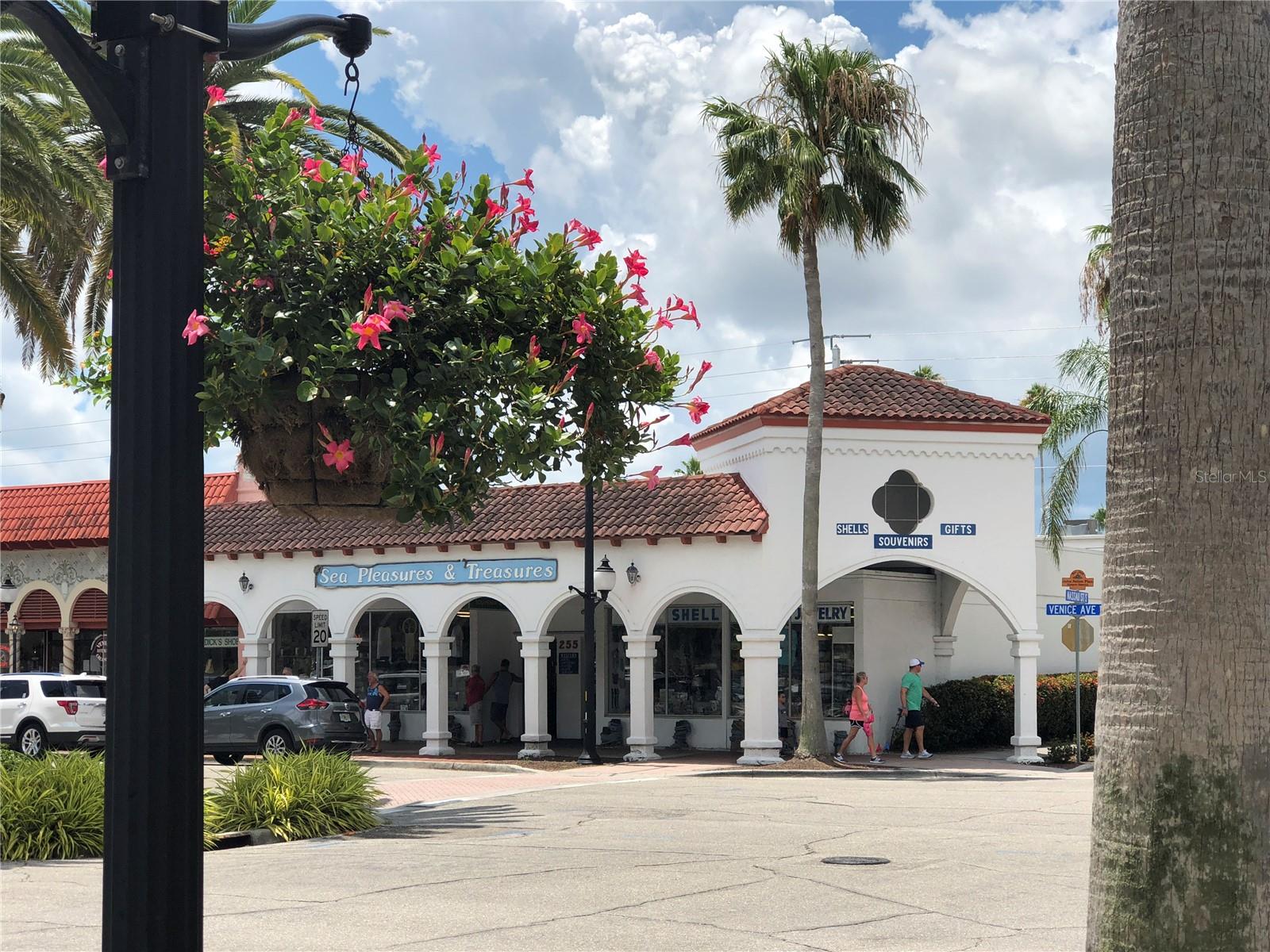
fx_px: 2091
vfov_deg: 25.7
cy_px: 476
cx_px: 635
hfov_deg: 33.8
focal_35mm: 57
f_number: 2.8
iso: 20
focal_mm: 6.6
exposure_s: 1/1150
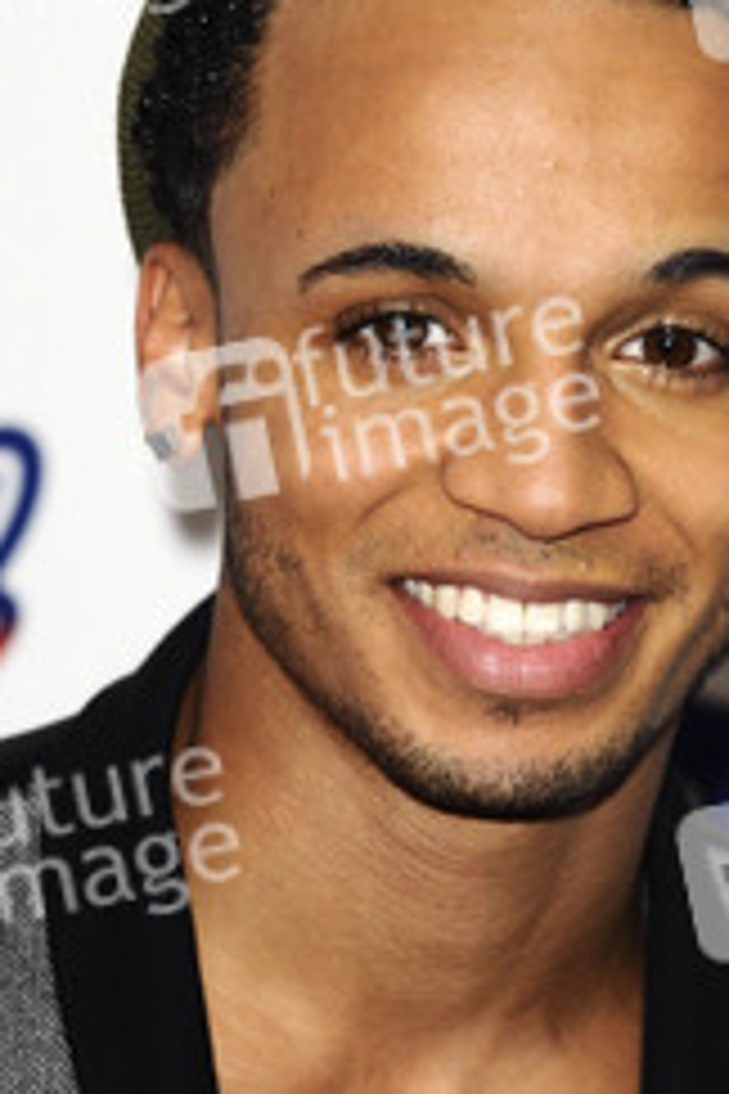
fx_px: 9750
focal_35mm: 321
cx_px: 502
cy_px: 630
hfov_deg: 4.3
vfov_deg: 6.4
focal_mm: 130
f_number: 4
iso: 320
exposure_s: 1/200
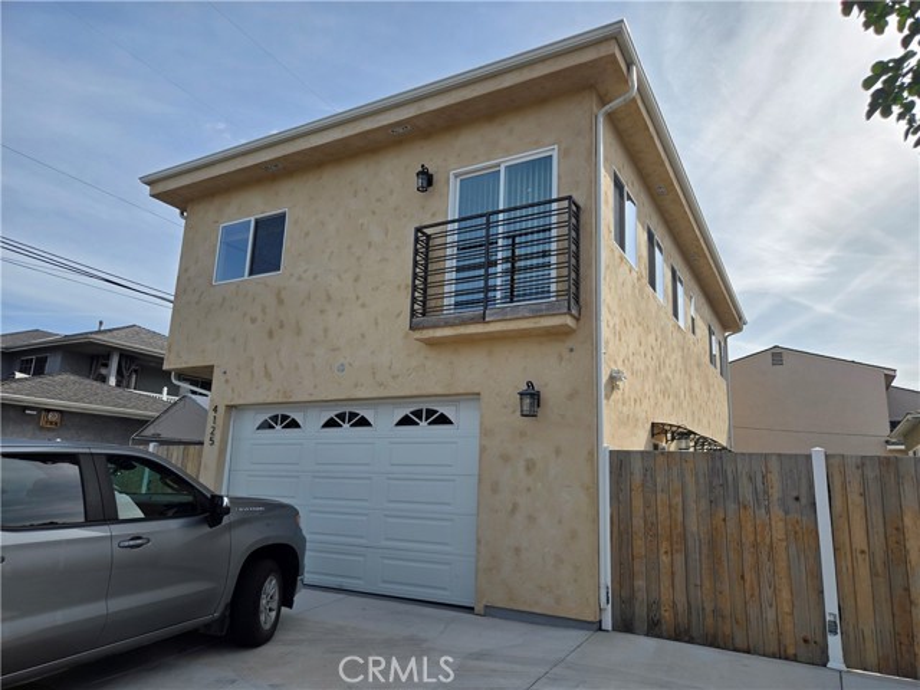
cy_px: 345
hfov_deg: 73.9
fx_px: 611
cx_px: 460
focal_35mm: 23
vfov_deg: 58.9
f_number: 1.8
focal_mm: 5.4
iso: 32
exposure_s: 1/2921
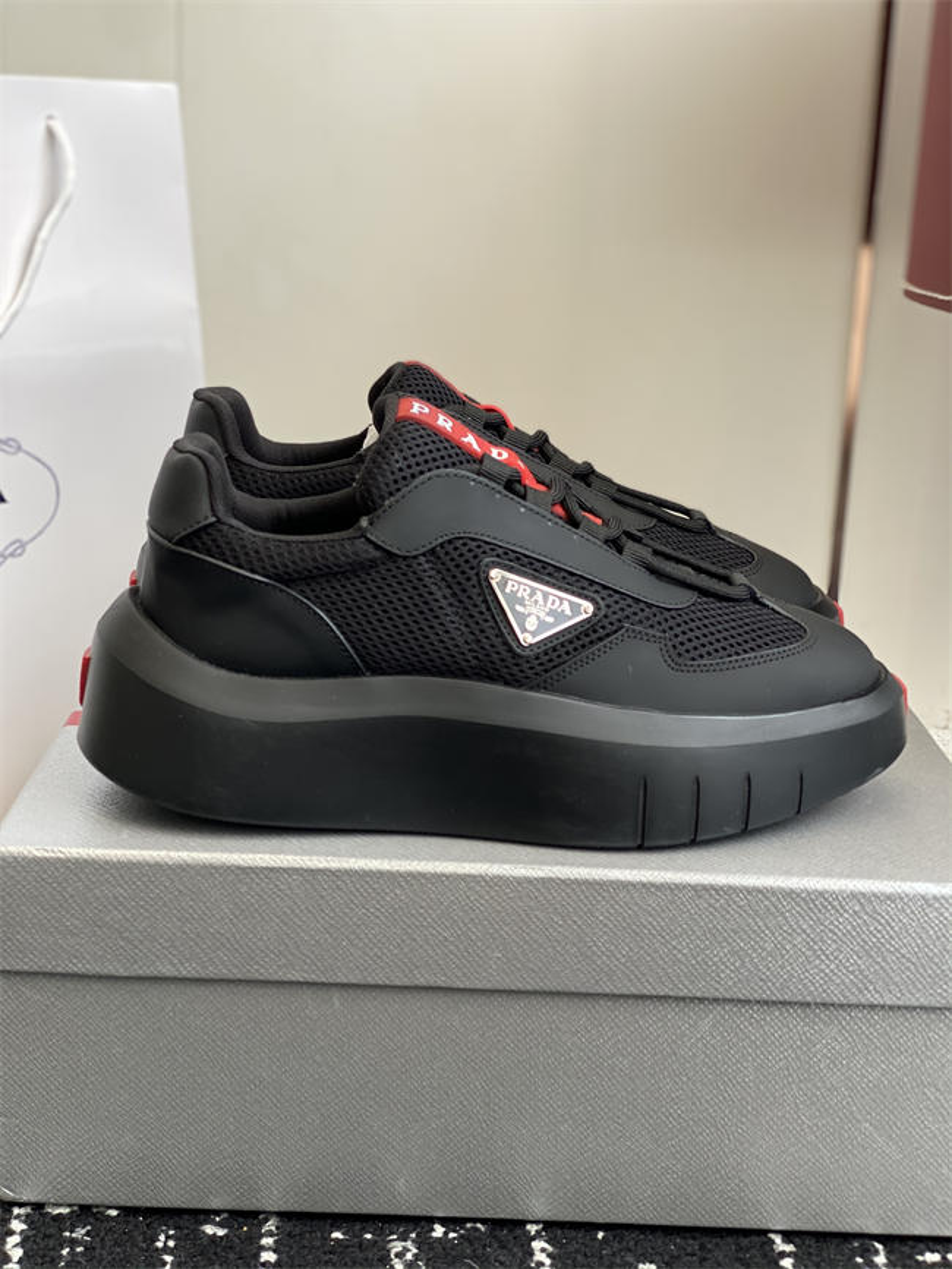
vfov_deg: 36.8
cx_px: 476
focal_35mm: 52
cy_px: 634
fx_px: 1906
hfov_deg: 28.0
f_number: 2
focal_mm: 6
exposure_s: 1/141
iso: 20
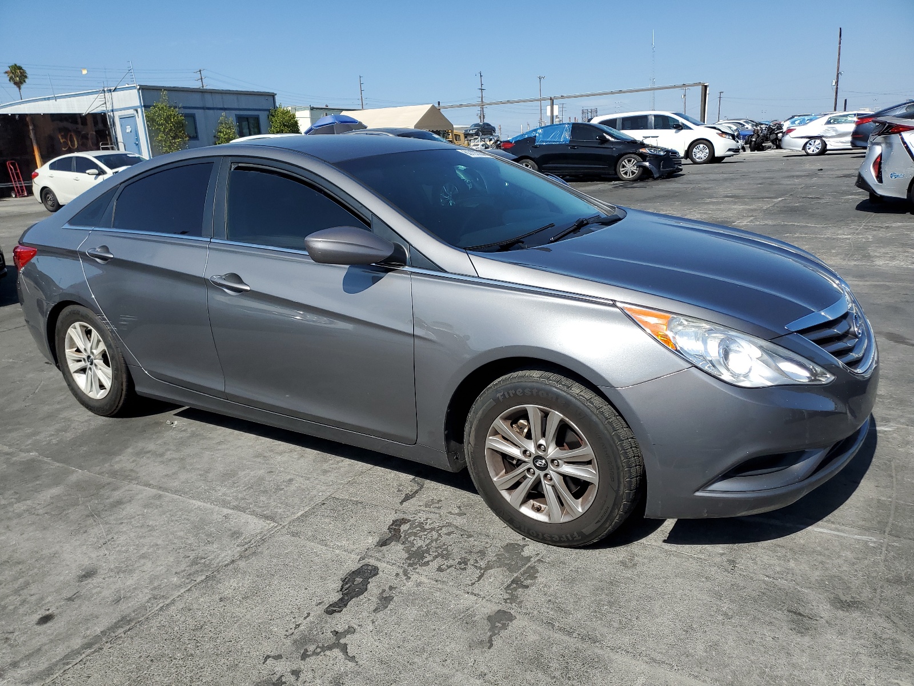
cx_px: 457
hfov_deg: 67.3
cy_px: 343
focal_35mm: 26
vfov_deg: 53.1
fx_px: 687
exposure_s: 1/3333
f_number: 1.5
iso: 50
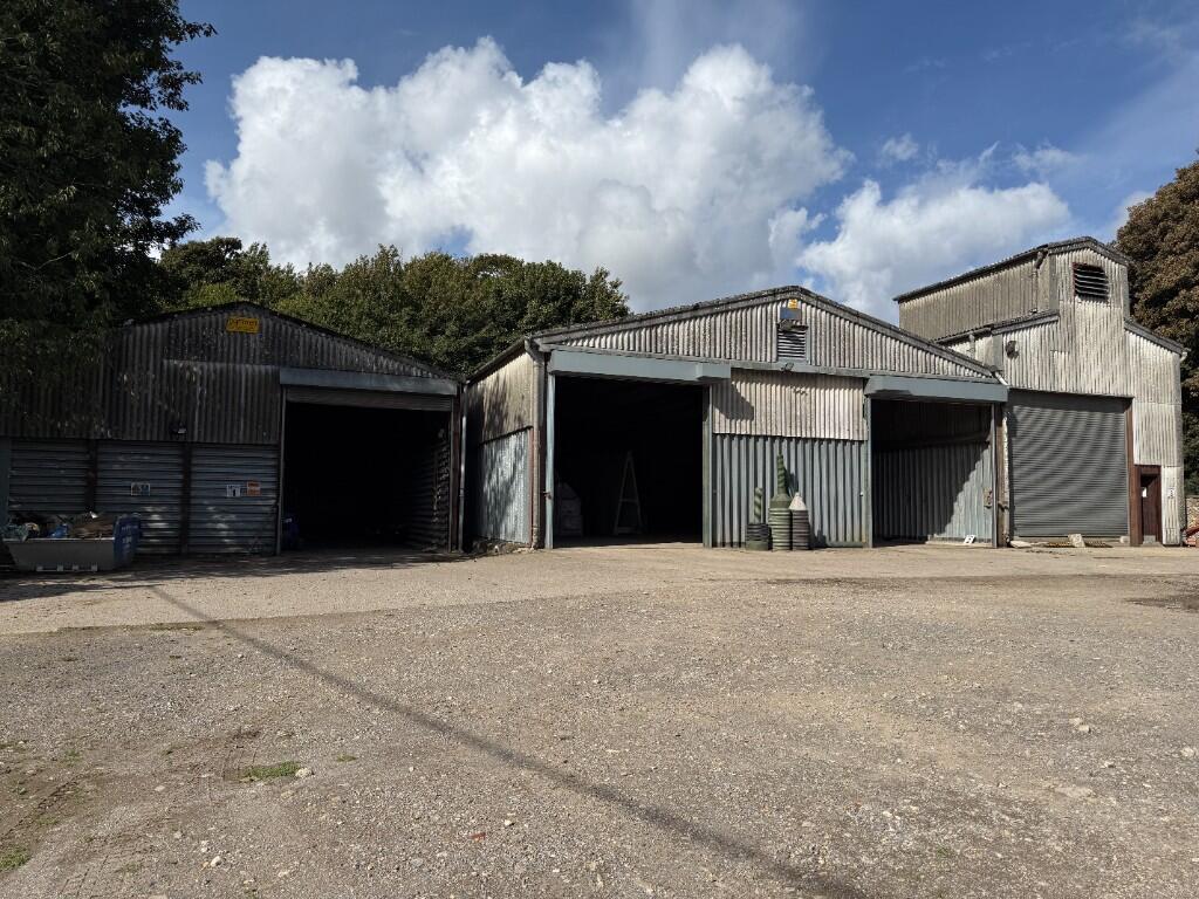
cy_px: 450
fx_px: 831
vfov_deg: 56.8
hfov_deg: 71.6
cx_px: 600
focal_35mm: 24
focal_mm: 6.76
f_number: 1.78
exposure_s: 1/8130
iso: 80
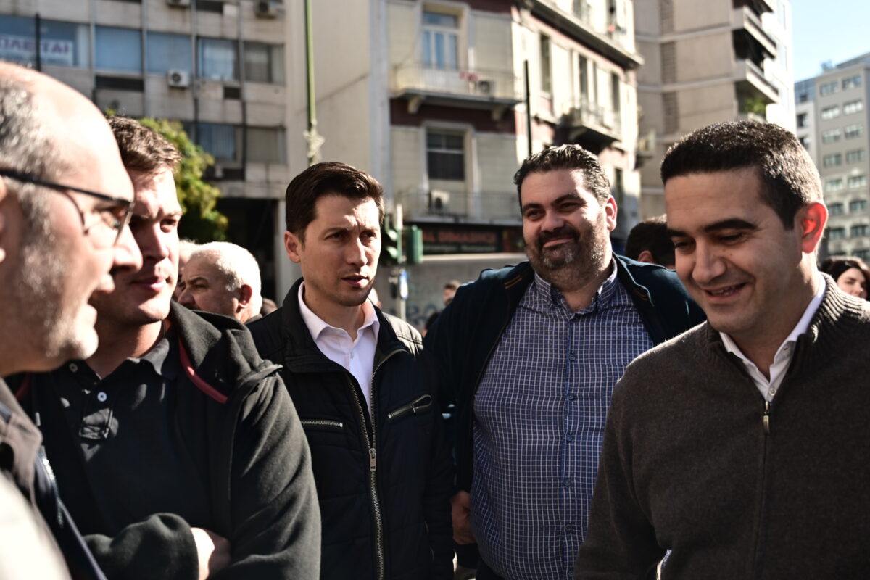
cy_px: 290
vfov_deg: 33.4
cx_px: 435
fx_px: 967
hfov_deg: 48.5
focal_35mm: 40
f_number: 4
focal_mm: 40
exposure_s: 1/1600
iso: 400
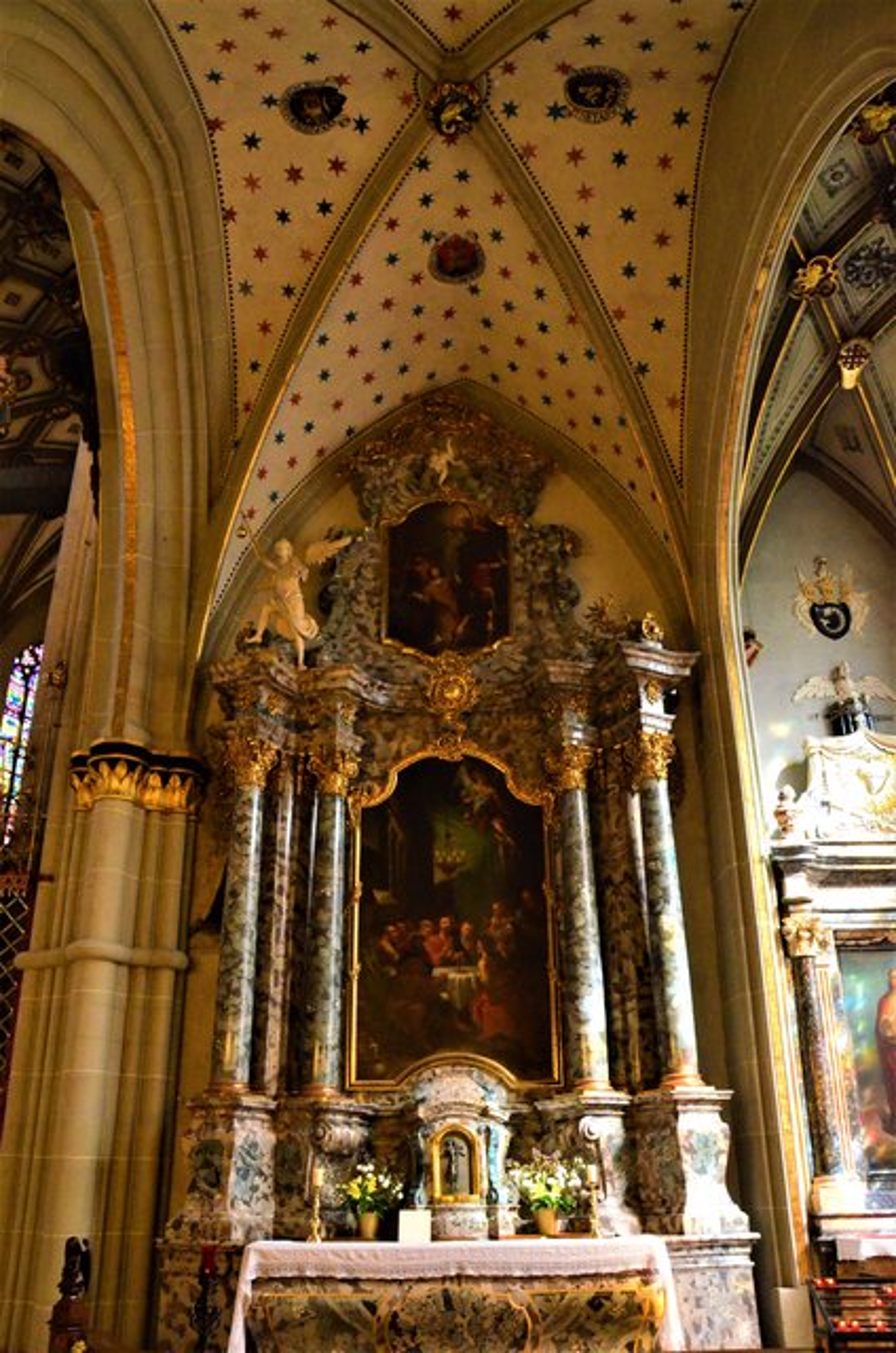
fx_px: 1012
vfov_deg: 67.5
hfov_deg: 47.7
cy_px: 676
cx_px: 448
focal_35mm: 27
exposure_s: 1/30
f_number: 7.1
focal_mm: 18
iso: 6400
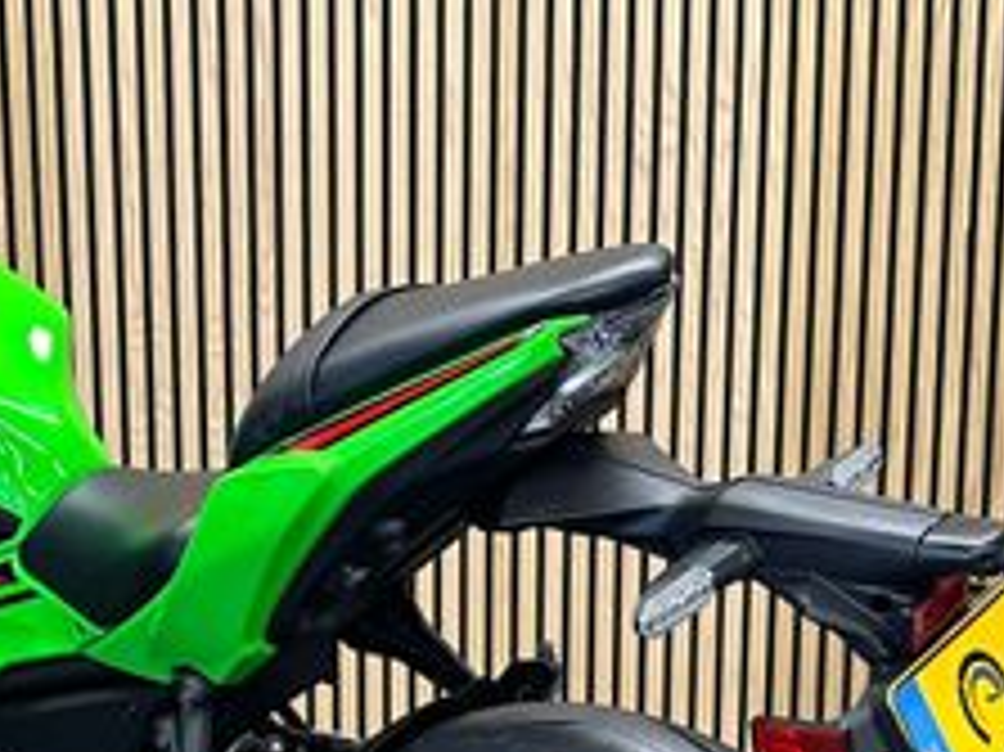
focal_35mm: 69
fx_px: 2000
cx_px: 207
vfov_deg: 20.6
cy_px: 747
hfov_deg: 27.6
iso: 160
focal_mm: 6.86
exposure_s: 1/50
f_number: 1.78
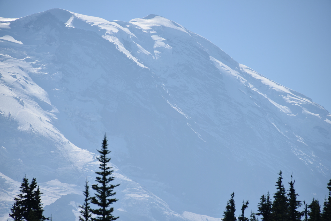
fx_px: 2759
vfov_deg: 4.6
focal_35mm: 300
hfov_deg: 6.9
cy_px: 110
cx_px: 166
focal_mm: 300
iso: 100
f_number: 9
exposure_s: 1/640
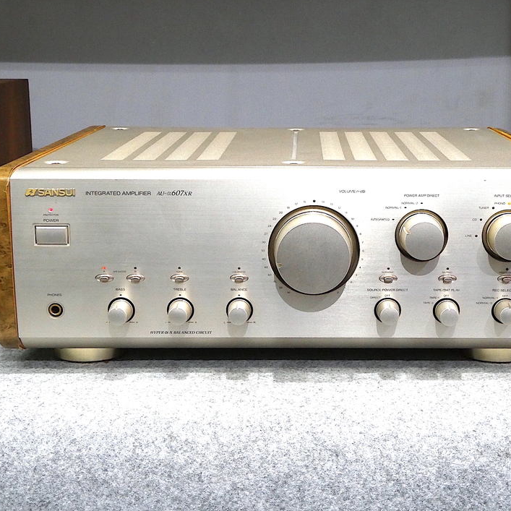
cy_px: 257
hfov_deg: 28.6
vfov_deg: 28.6
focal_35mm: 60
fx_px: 1002
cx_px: 290
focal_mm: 9
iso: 400
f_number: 7.1
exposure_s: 1/15
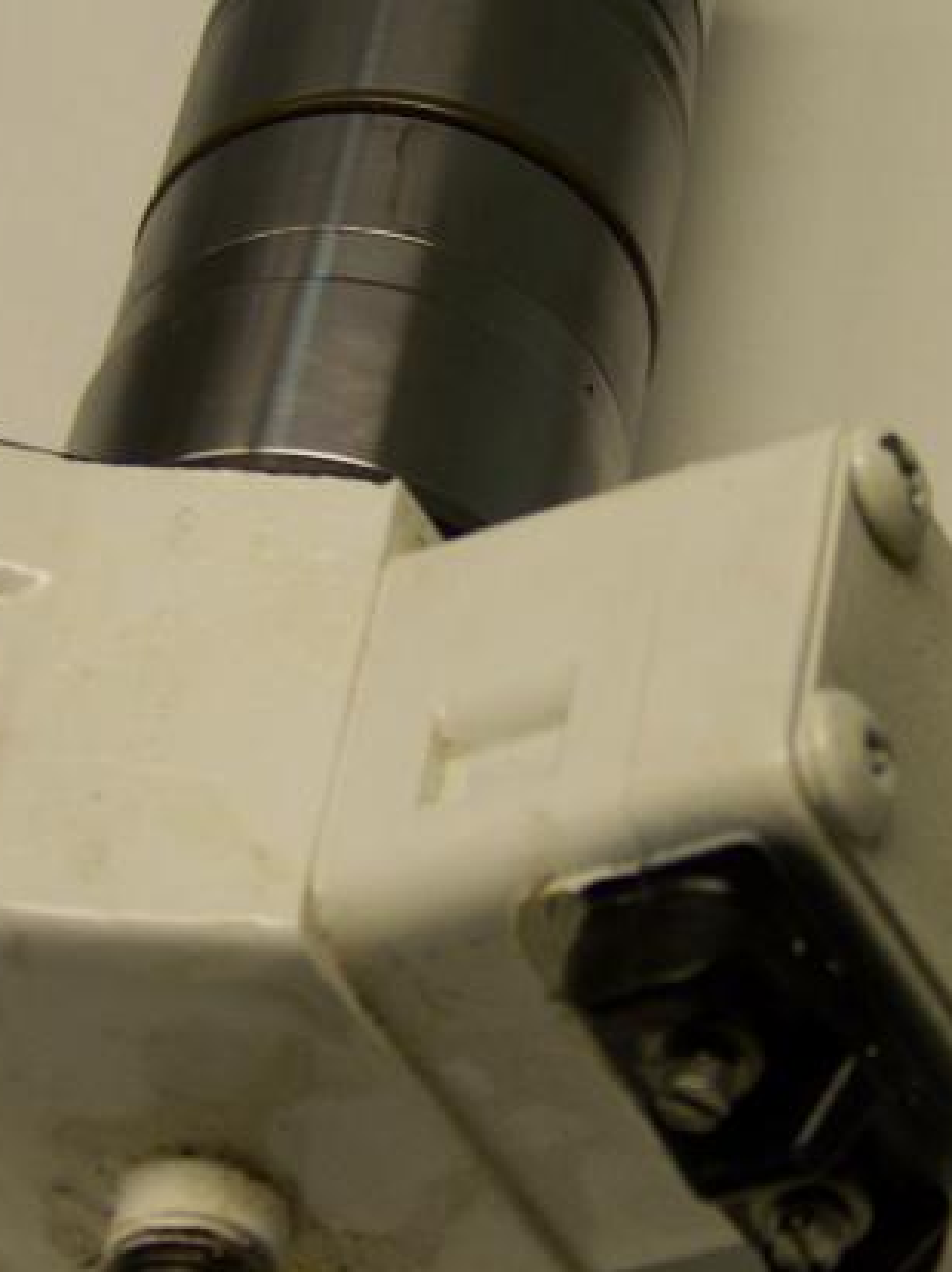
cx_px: 544
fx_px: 4772
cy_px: 762
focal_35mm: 130
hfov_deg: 11.4
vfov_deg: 15.2
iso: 80
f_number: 3.2
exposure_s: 1/30
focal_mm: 11.7
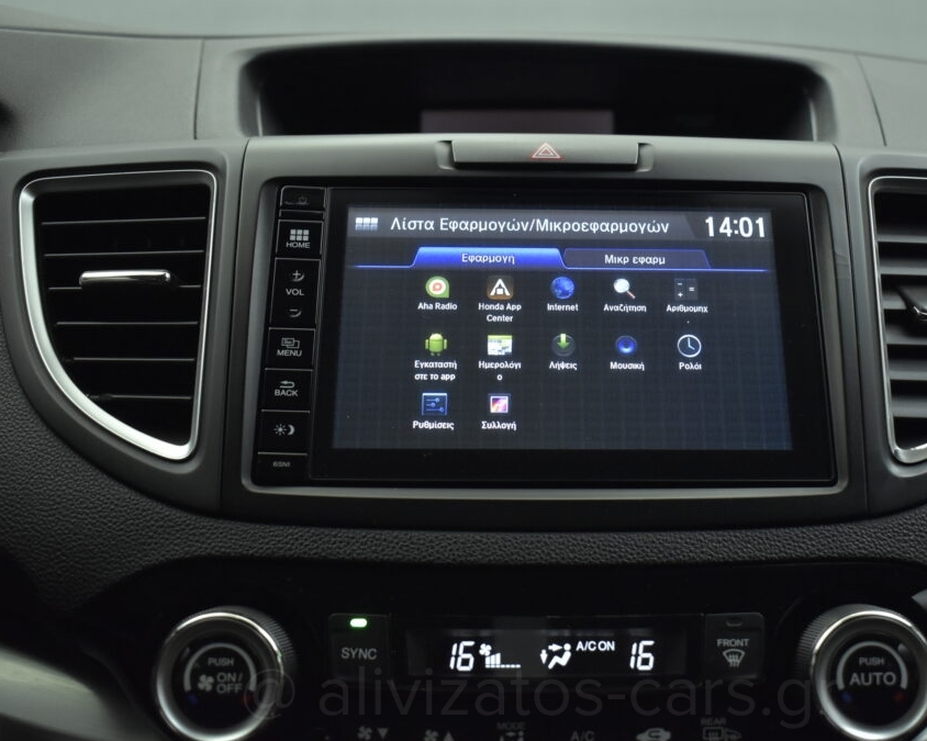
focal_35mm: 41
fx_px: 1125
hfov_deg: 44.6
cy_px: 373
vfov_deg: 36.5
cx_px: 539
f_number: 4
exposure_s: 1/100
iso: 1600
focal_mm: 24
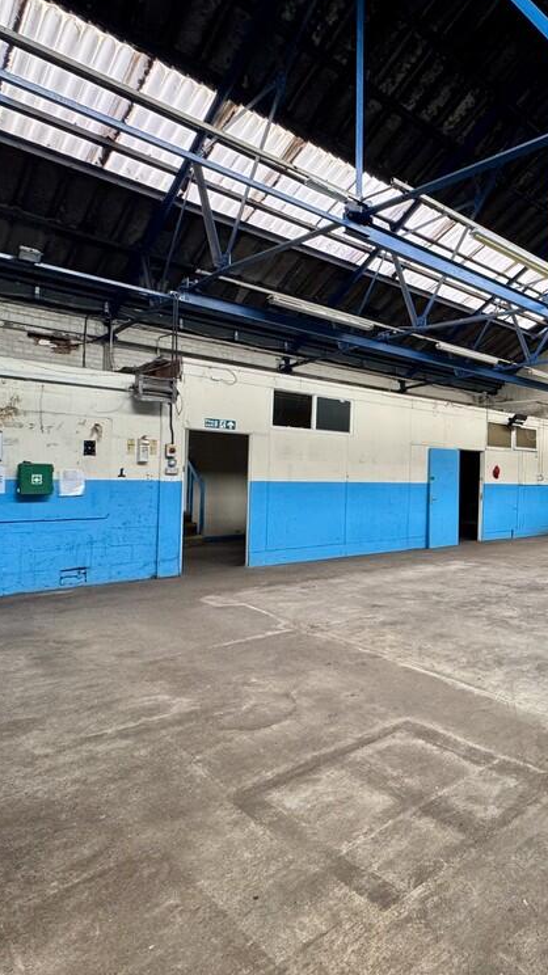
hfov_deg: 42.4
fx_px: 543
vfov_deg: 83.9
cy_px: 482
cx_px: 600
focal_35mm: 21
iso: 160
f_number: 2.2
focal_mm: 2.22
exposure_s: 1/99
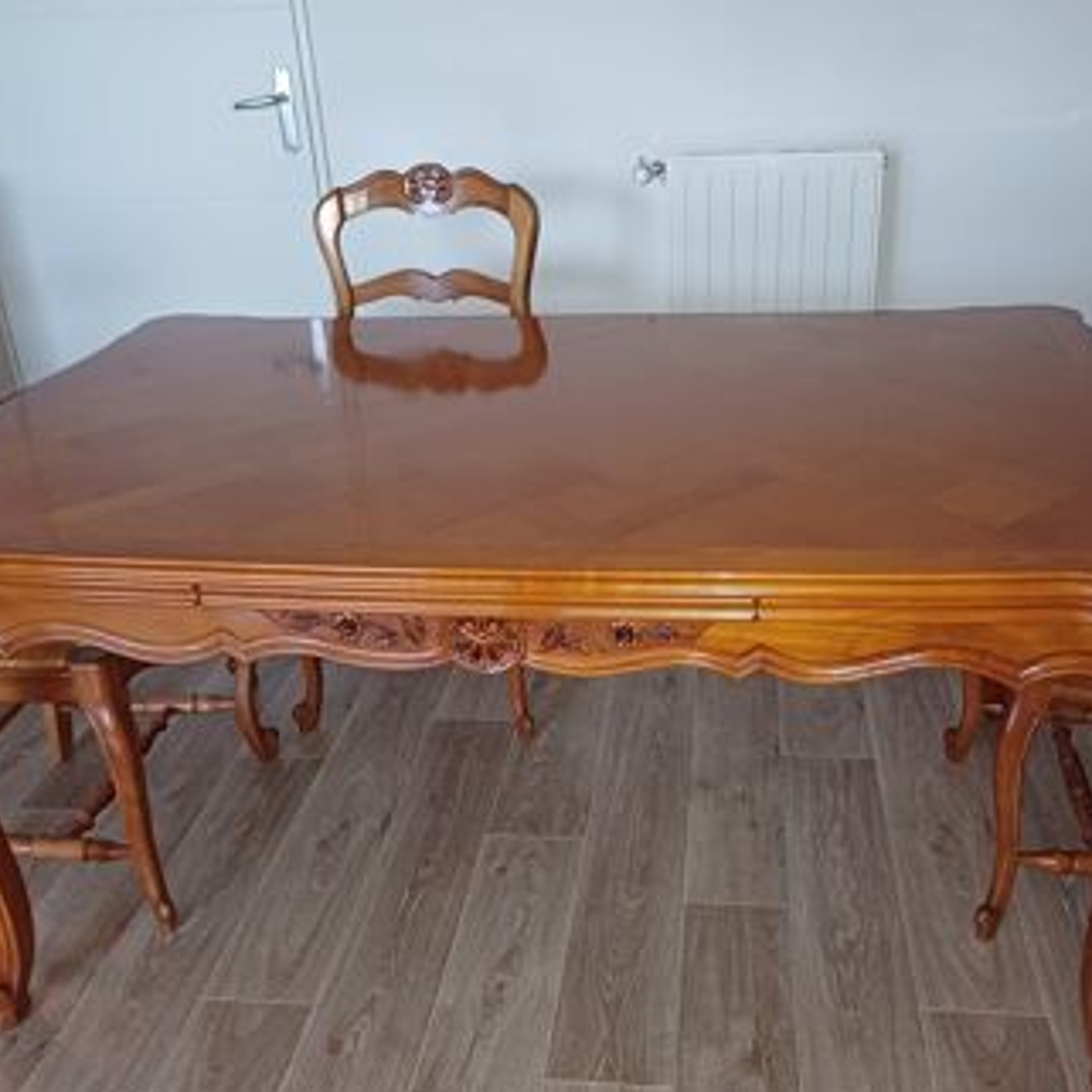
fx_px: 1178
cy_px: 527
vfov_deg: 49.7
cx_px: 616
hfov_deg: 49.6
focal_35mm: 33
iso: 400
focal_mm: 4.65
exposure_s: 1/25
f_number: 1.8
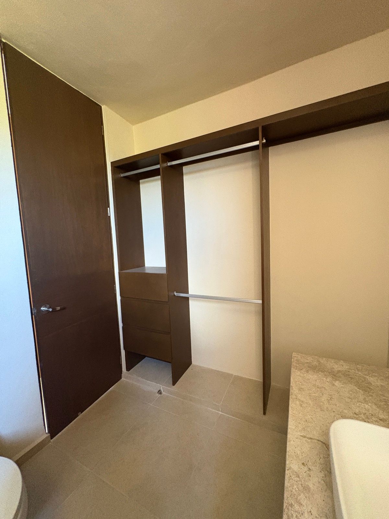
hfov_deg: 85.7
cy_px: 260
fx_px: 210
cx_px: 194
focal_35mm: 14
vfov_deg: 102.1
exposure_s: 1/60
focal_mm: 2.22
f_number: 2.2
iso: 640
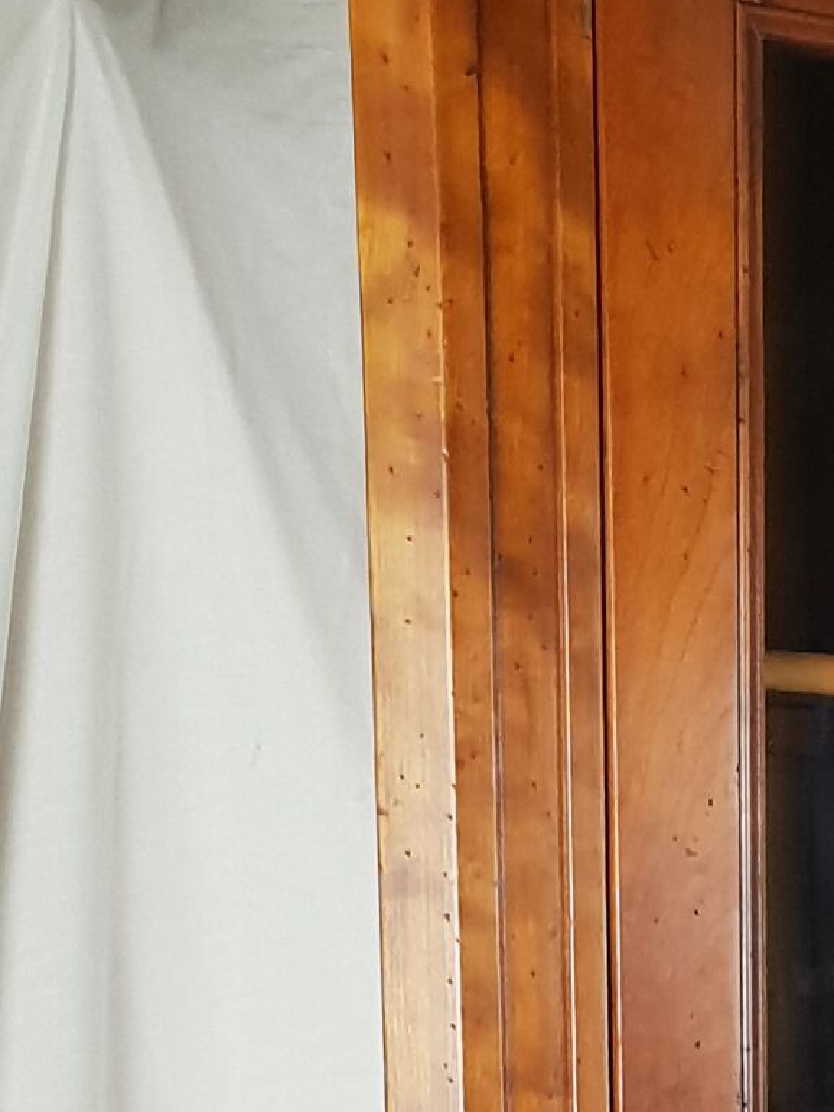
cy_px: 2175
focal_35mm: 136
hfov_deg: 10.1
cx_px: 1674
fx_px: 4370
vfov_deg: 12.8
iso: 125
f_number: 2.4
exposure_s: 1/50
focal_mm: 4.3
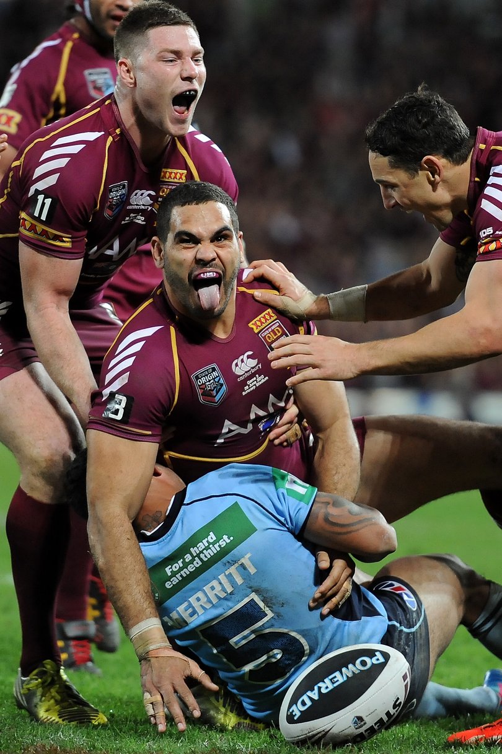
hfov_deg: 6.9
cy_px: 377
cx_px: 251
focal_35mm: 200
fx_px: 4188
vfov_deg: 10.3
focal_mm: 200
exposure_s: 1/800
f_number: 2.8
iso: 2000
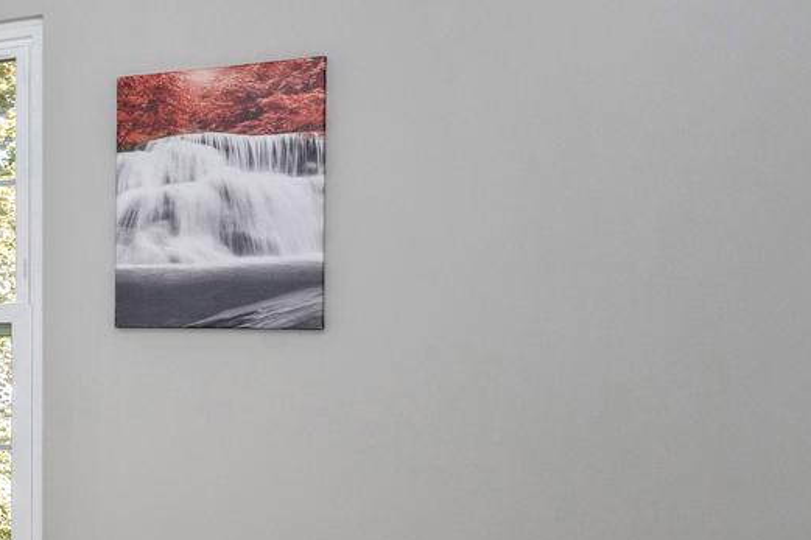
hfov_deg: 22.6
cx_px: -618
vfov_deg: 24.4
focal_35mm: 55
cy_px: 390
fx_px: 1239
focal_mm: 14
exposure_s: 1/60
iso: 320
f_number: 8
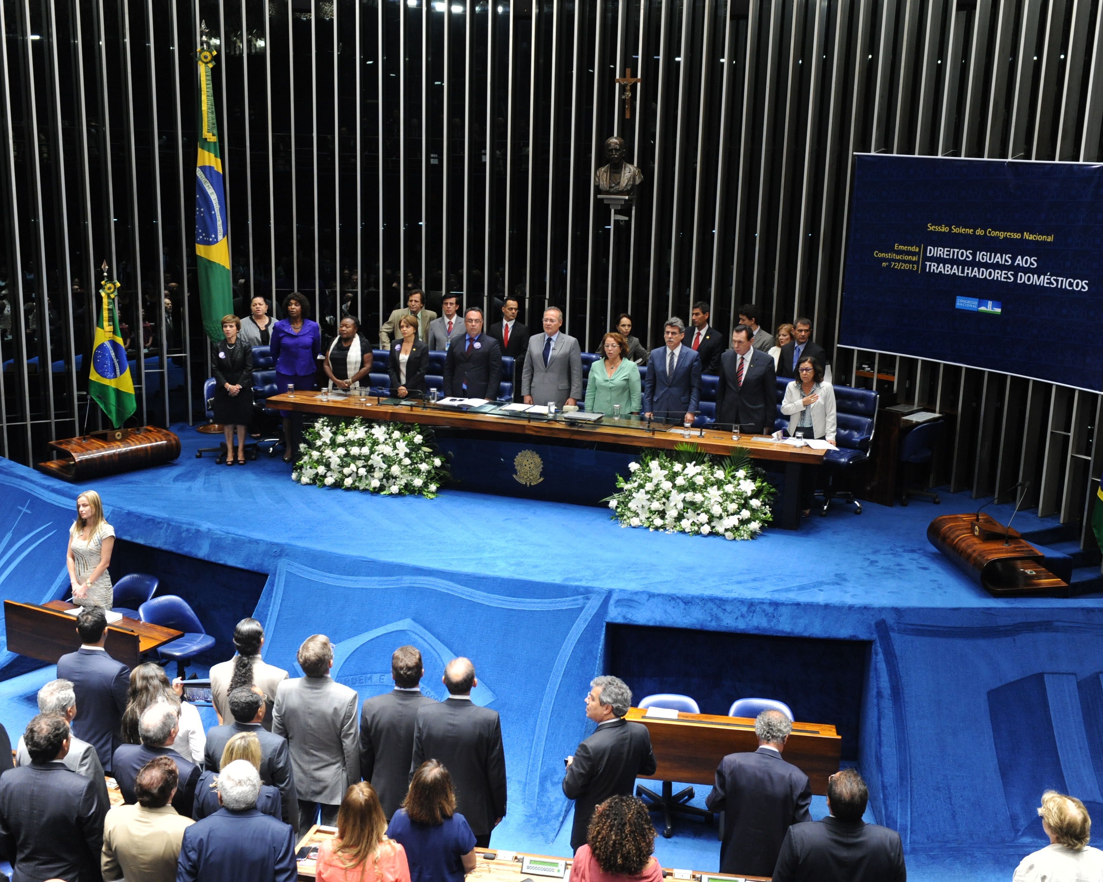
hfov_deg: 46.8
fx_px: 1273
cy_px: 437
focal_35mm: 39
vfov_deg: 38.2
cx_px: 558
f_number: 4.5
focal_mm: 34
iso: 2000
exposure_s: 1/80
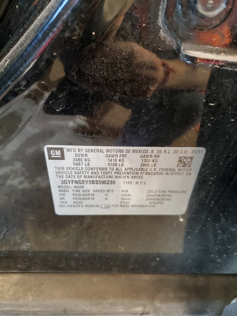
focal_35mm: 26
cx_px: 118
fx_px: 237
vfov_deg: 67.3
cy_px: 158
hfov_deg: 53.1
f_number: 1.5
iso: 407
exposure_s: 1/60.2
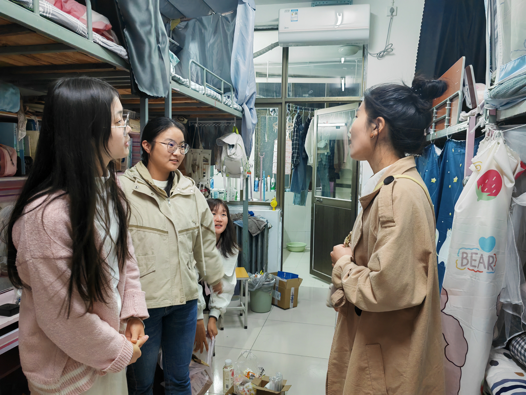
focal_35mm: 27
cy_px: 198
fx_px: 410
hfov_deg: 65.3
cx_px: 263
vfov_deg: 51.4
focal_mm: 6.12
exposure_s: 1/33
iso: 1250
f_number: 1.9
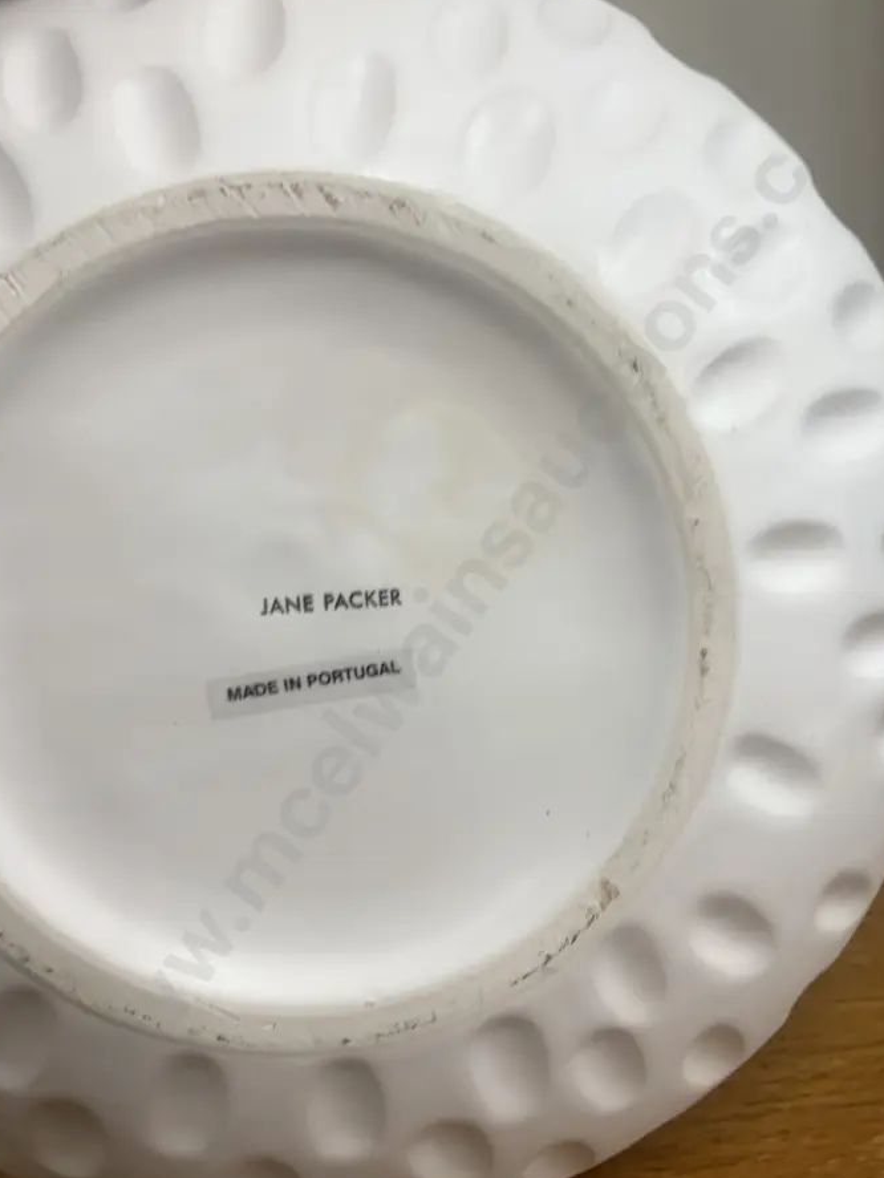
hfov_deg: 46.7
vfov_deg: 59.9
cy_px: 558
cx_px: 495
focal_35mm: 30
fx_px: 1021
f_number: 1.8
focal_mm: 4.25
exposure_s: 1/100
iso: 64
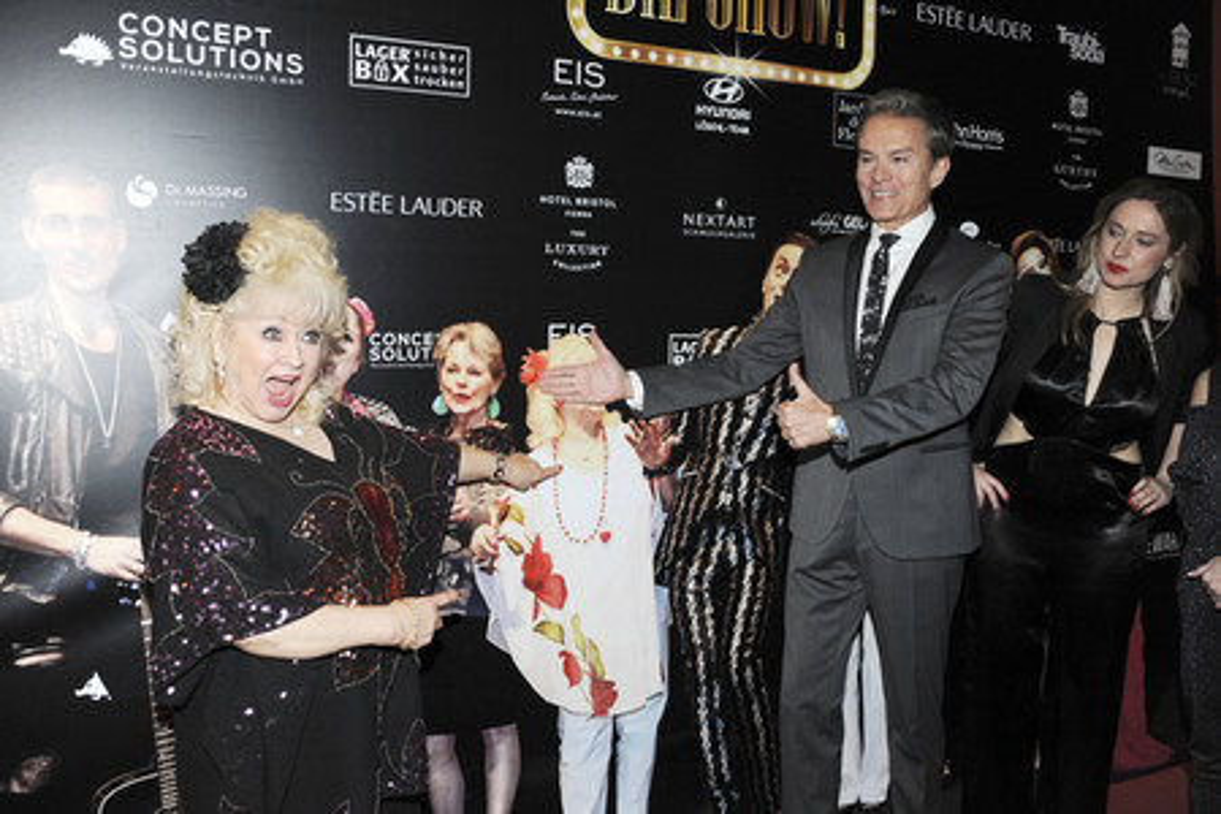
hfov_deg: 58.7
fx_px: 1085
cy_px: 407
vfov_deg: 41.1
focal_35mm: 32
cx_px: 610
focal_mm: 32
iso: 1250
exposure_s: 1/250
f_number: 3.5
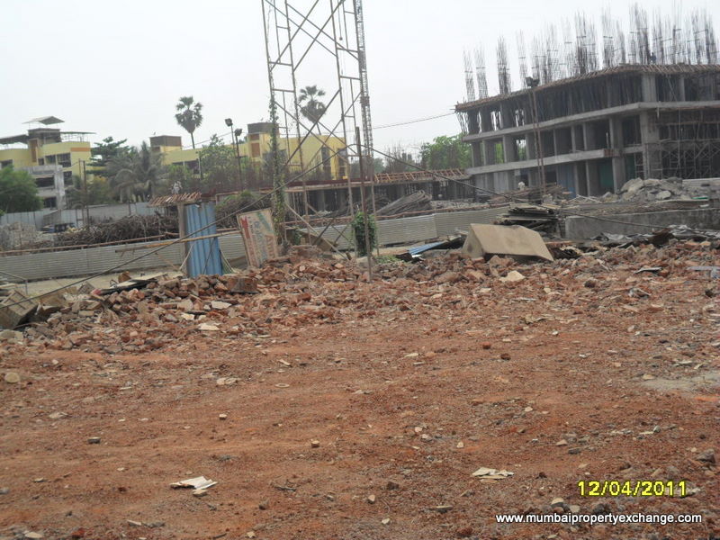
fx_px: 1082
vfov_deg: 28.0
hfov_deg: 36.8
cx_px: 360
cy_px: 270
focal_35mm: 52
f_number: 5
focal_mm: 9.3
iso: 100
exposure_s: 1/500
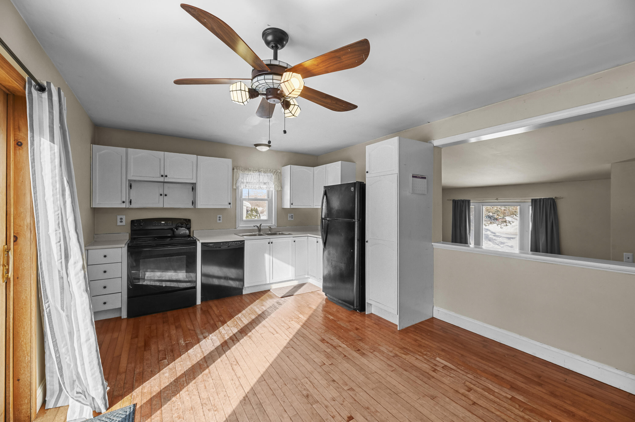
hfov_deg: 104.3
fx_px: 247
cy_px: 211
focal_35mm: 14
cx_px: 318
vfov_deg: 81.1
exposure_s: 1/20
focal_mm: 14
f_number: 8
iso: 800
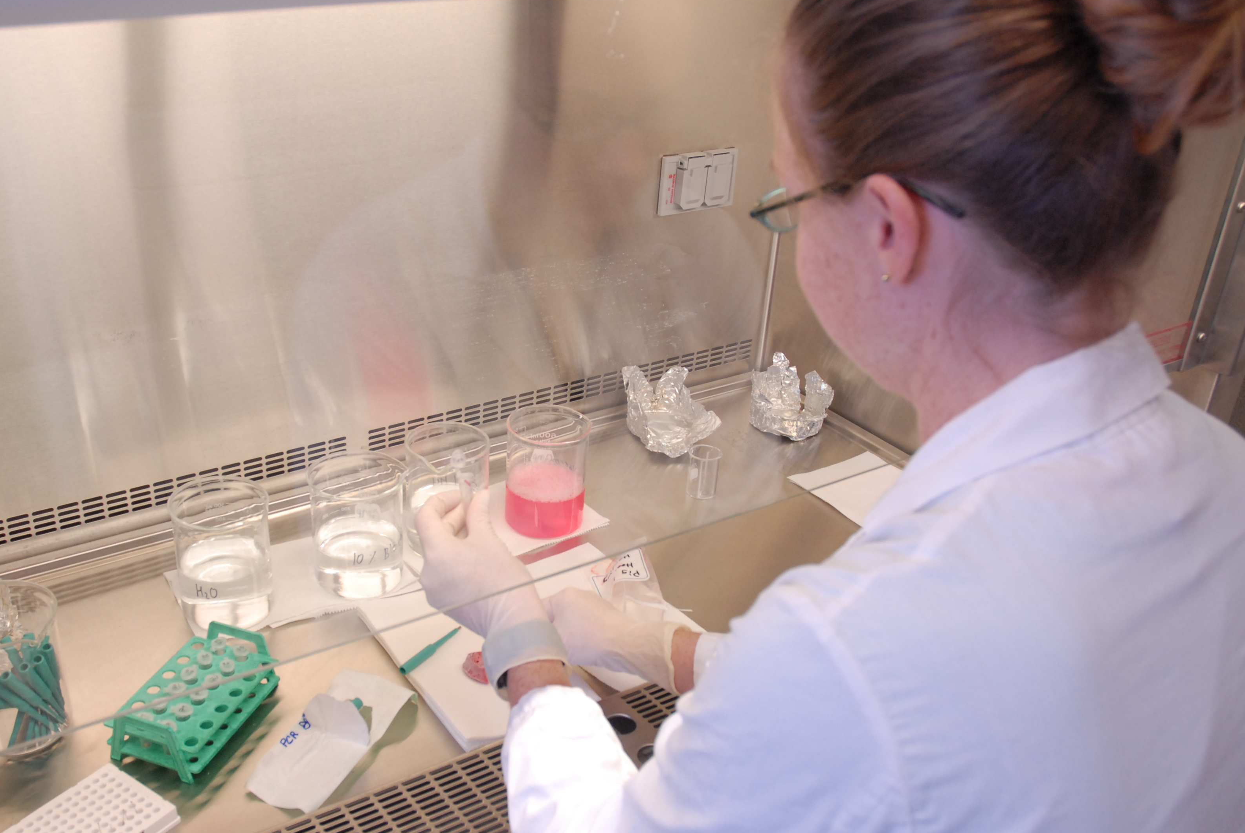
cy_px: 460
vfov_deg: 40.0
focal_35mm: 33
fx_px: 1143
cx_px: 540
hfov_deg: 57.0
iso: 400
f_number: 4.5
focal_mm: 18
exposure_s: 1/60
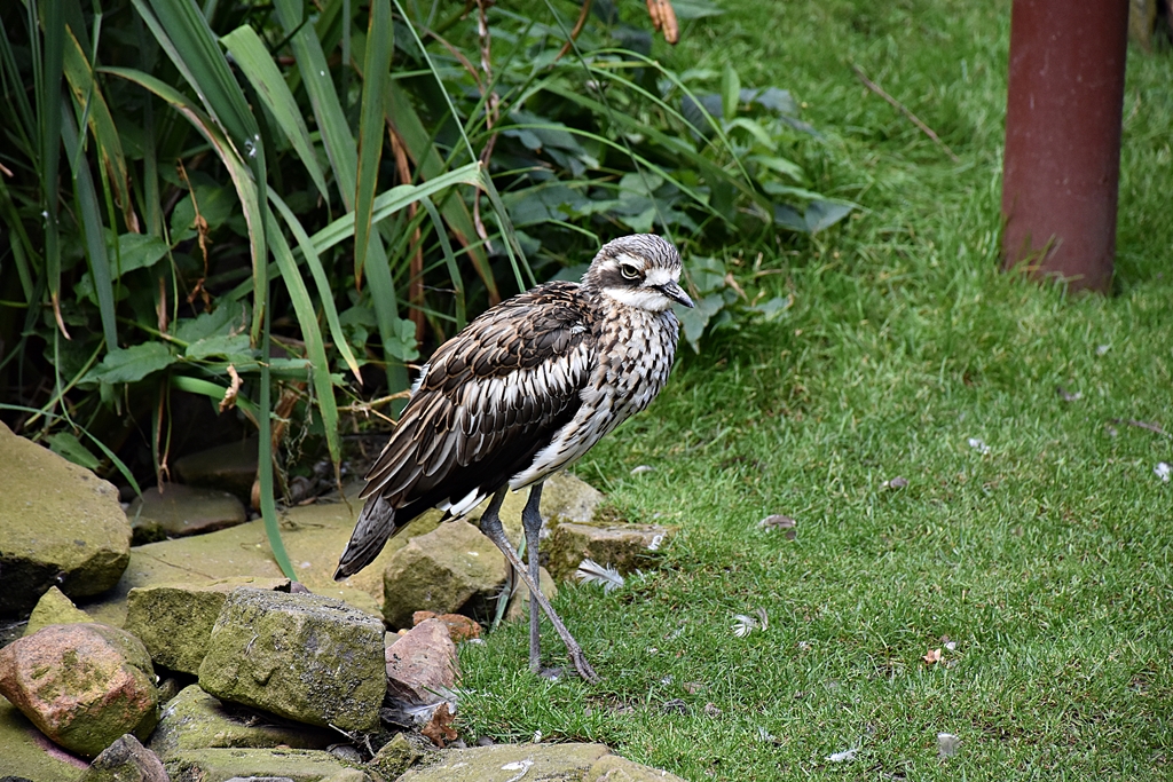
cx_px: 586
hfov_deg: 9.8
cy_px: 391
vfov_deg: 6.5
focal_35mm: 210
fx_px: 6843
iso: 1000
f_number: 5.6
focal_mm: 140
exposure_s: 1/500
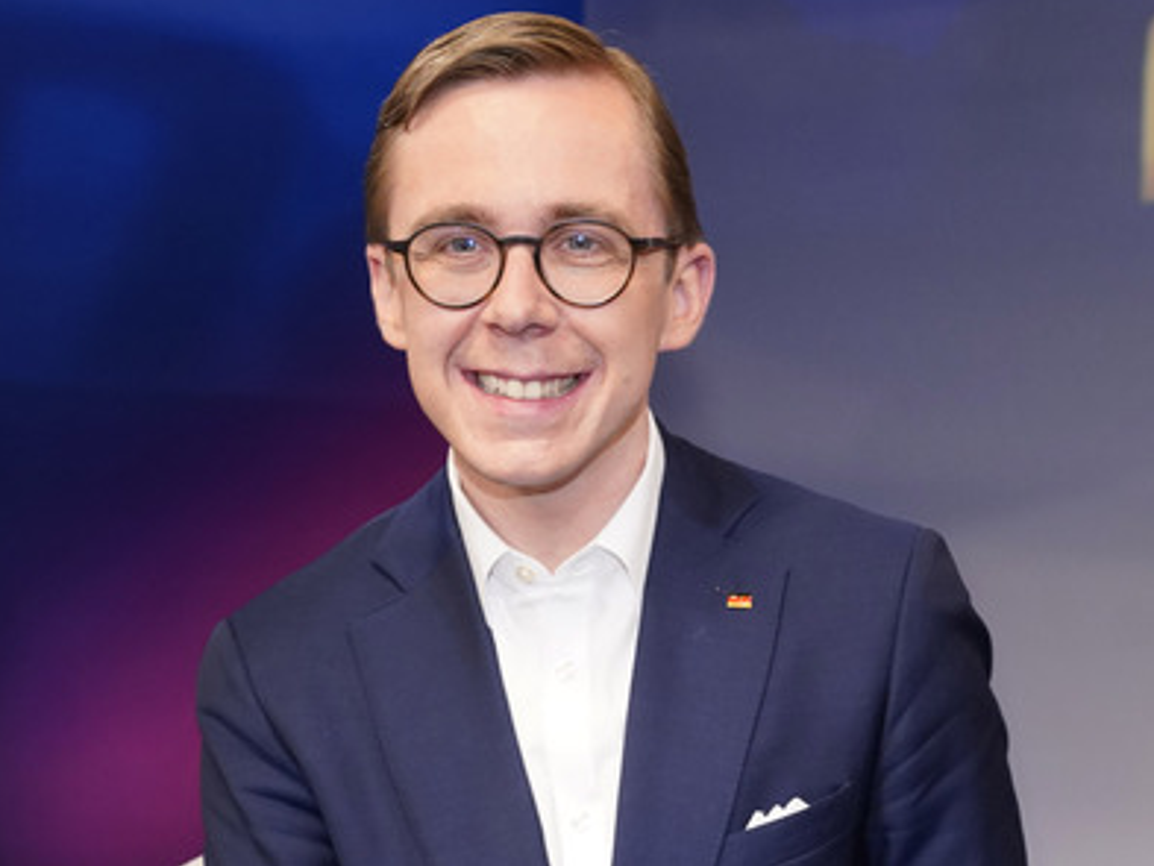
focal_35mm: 43
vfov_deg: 33.6
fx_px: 1434
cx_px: 559
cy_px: 429
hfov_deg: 43.8
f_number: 5
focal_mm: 39
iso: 2000
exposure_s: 1/125
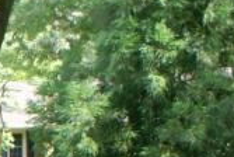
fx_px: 1745
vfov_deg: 5.1
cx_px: -516
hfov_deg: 6.8
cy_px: 274
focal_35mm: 268
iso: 100
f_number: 4.5
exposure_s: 1/100
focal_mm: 26
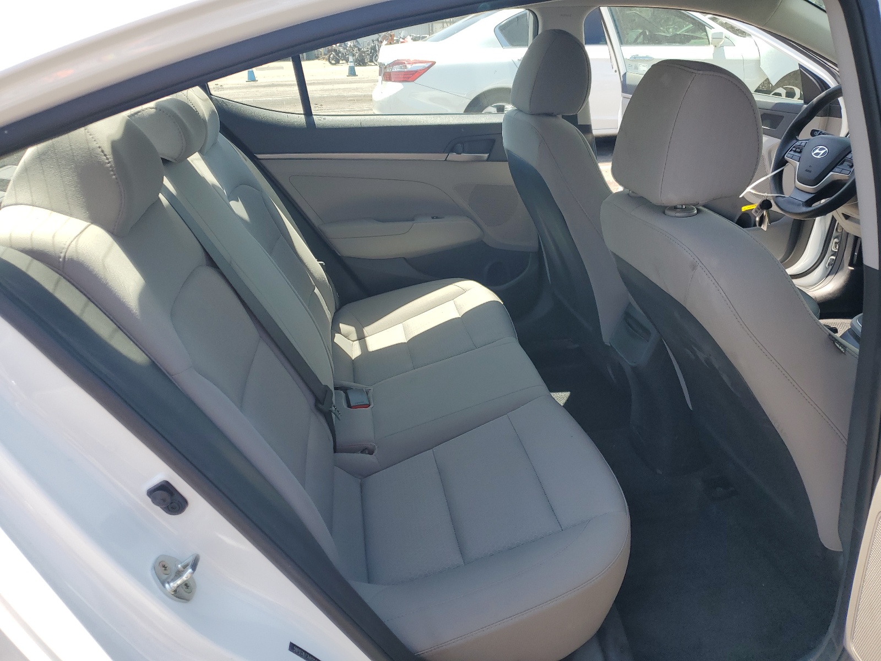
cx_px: 440
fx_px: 662
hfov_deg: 67.3
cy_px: 330
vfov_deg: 53.1
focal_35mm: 26
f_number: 1.5
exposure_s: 1/714
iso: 50
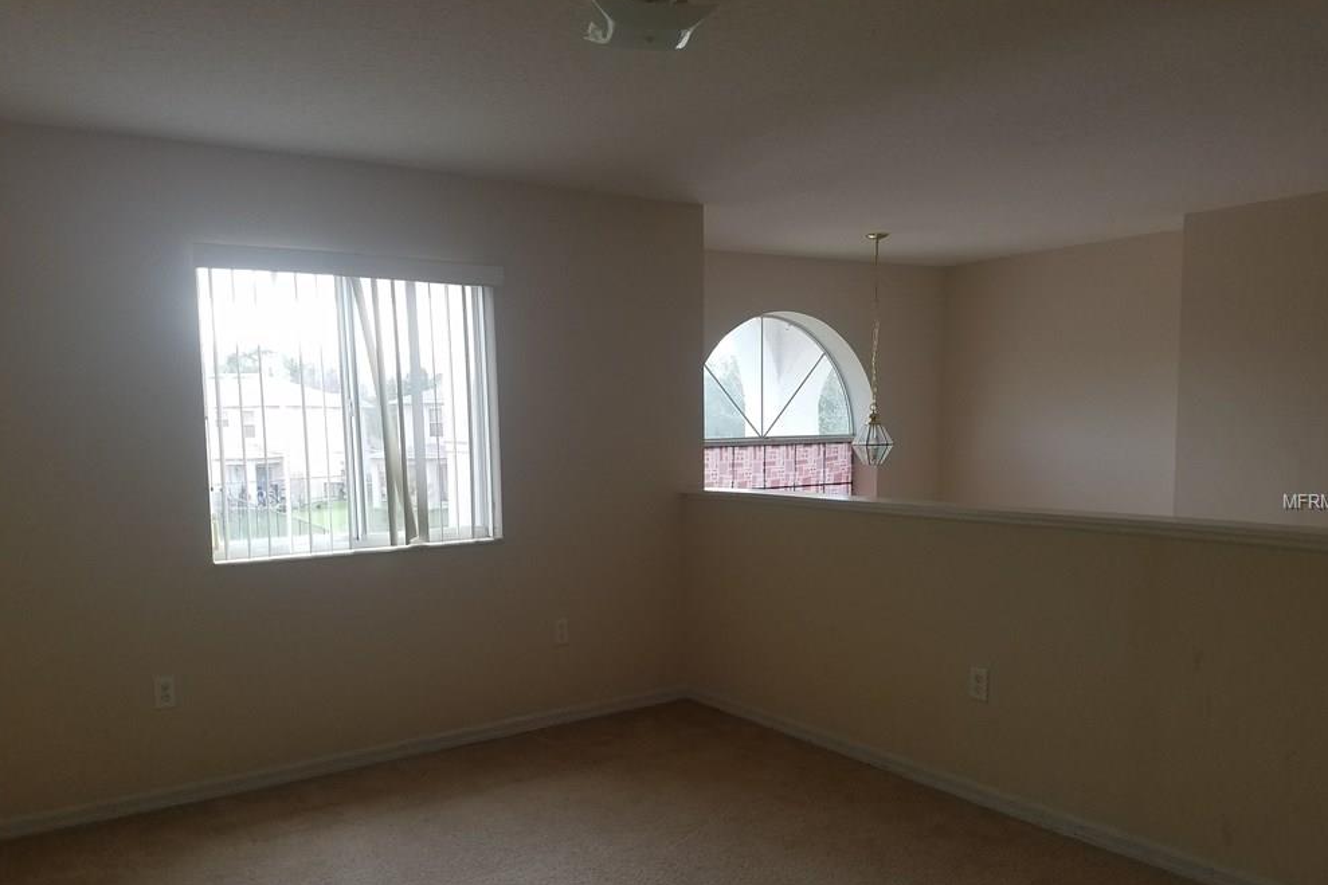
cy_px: 502
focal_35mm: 28
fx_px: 1033
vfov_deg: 46.3
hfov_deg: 65.5
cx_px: 677
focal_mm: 4.2
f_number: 1.7
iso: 50
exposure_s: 1/169
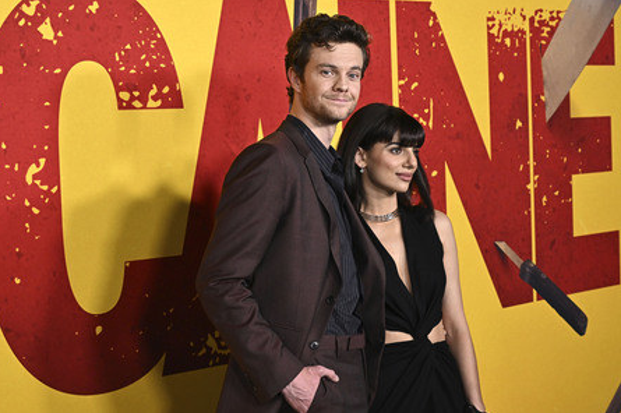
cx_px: 310
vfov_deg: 18.2
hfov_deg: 27.0
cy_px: 205
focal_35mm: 75
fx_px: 1293
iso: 2000
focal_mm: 74
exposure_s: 1/250
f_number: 6.3
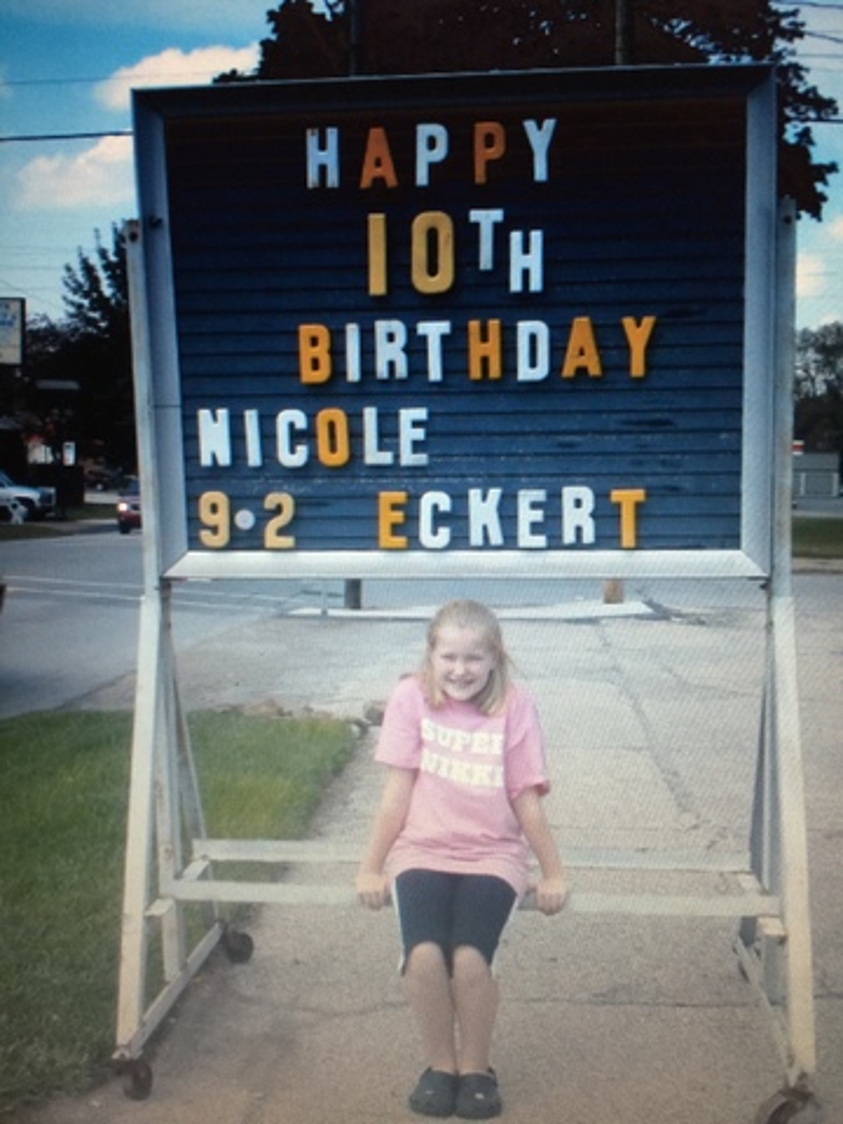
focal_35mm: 29
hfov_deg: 48.2
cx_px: 422
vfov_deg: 61.7
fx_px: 942
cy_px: 562
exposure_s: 1/15
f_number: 2.2
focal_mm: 4.15
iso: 40
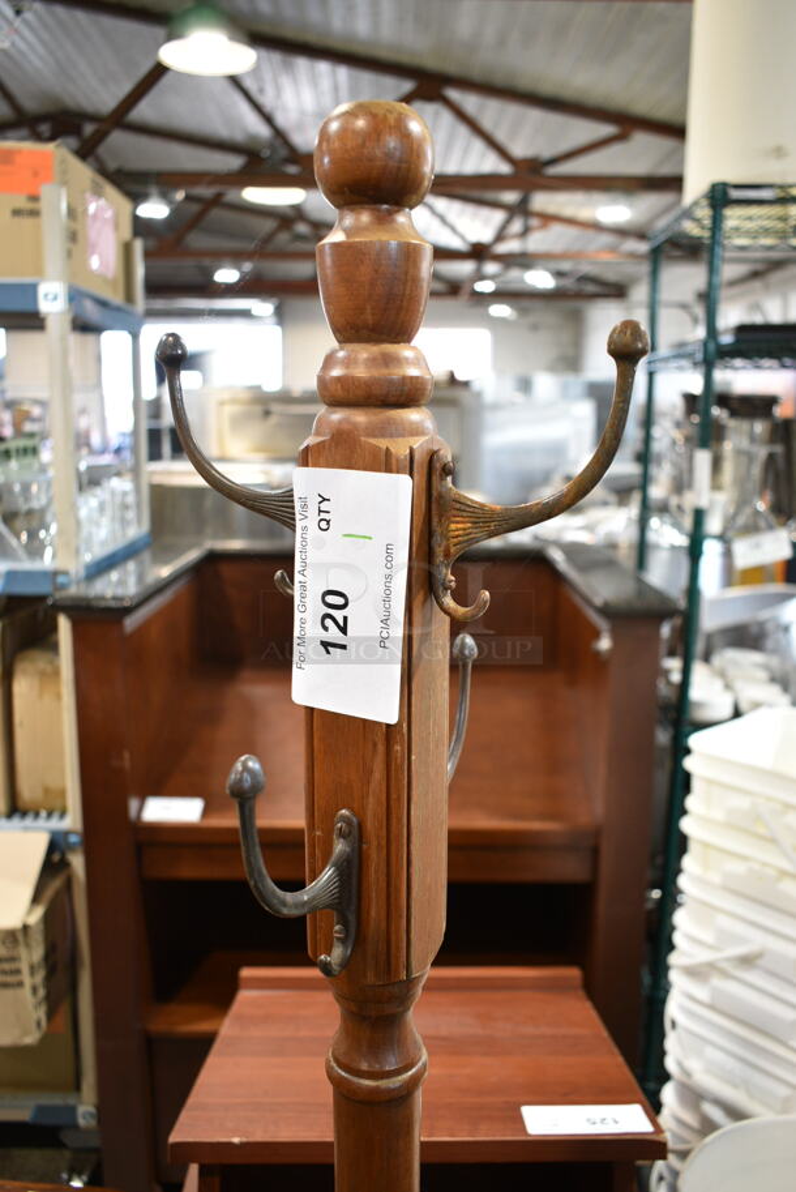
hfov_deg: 43.7
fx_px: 993
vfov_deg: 61.9
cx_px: 398
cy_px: 596
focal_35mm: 30
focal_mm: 20
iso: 320
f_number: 3.8
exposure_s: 1/30
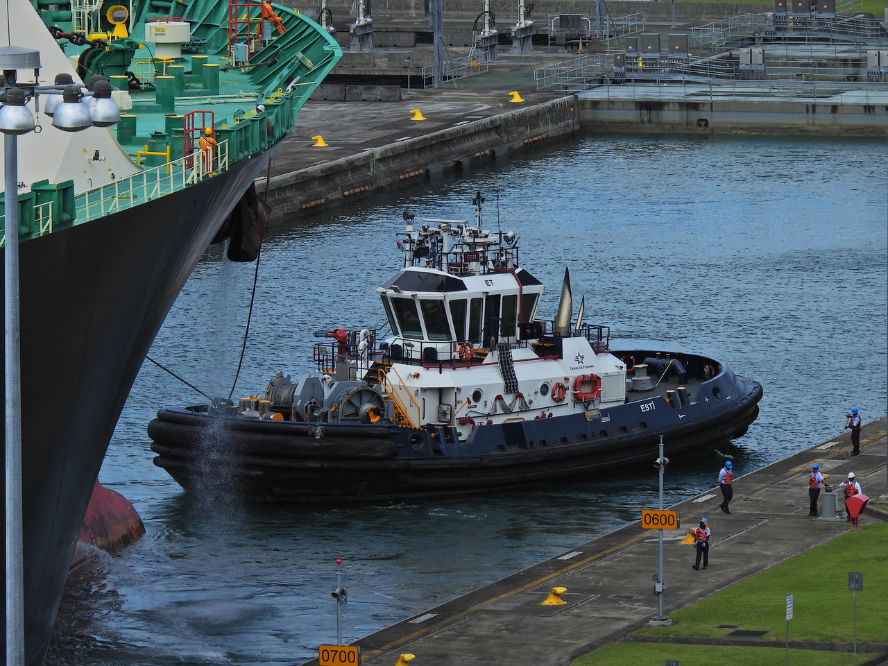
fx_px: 8979
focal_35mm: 350
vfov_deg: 4.2
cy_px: 333
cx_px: 444
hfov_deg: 5.7
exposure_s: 1/1000
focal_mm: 62.5
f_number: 5
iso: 100
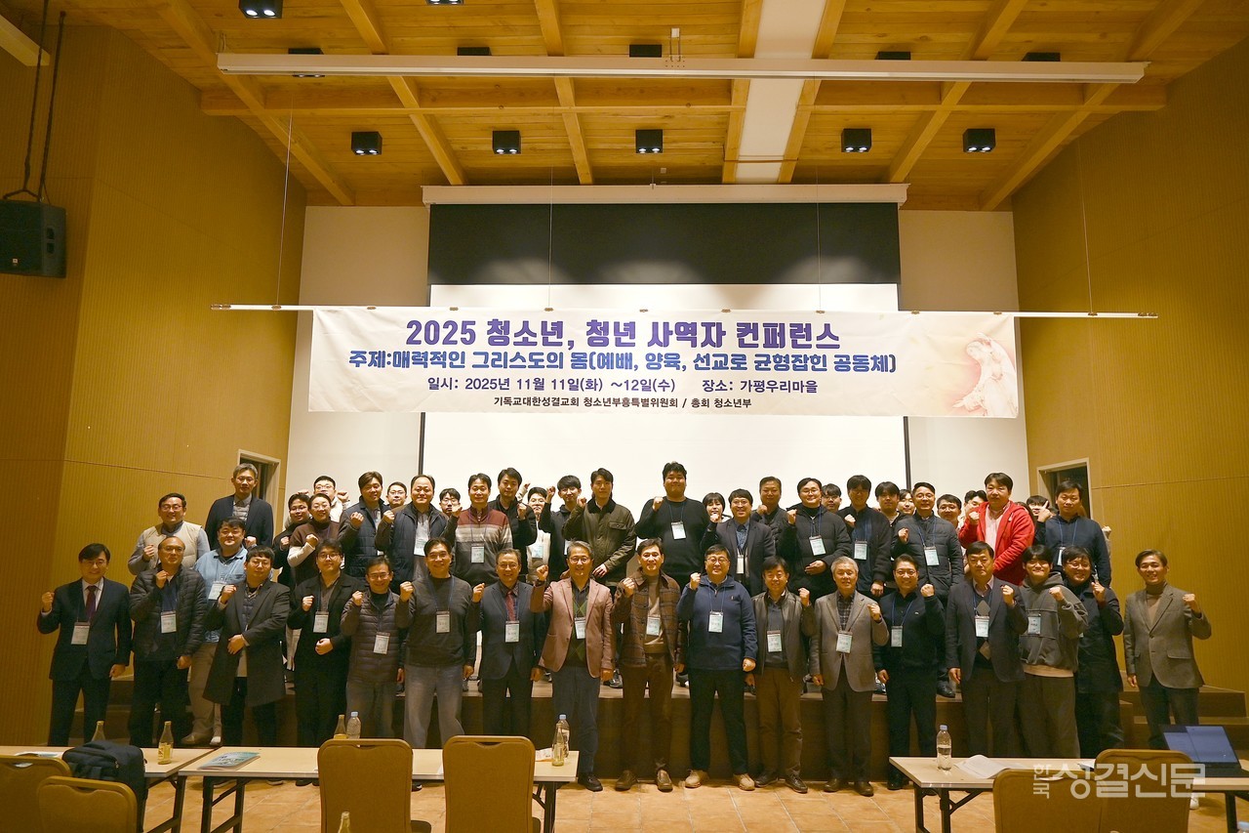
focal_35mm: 24
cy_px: 416
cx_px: 624
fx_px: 833
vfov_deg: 53.1
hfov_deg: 73.8
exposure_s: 1/60
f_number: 4
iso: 280
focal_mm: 16
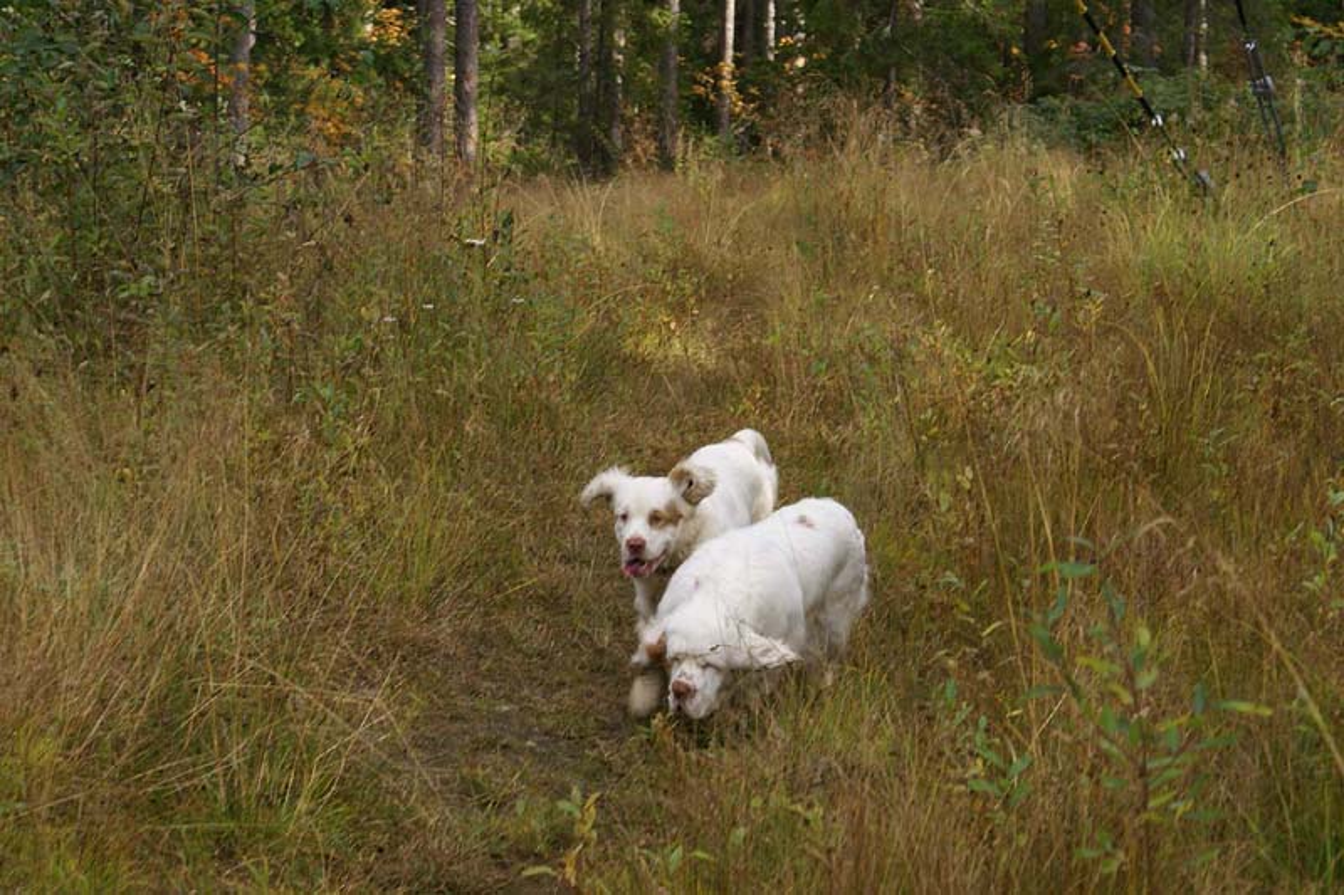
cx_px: 672
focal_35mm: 105
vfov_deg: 13.0
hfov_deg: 19.5
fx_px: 3919
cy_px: 448
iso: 100
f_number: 7.1
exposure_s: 1/125
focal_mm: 70
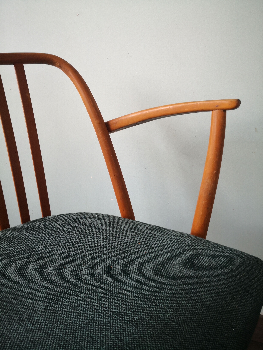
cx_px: 132
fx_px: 274
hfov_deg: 51.4
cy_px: 175
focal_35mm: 27
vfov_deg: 65.3
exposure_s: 1/50
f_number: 1.6
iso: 200
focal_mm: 3.95
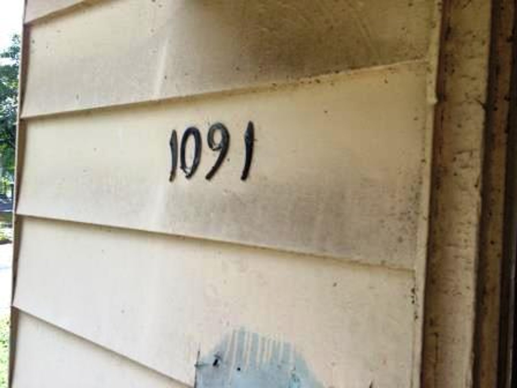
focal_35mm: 29
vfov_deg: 48.2
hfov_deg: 61.7
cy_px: 194
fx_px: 433
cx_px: 258
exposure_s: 1/461
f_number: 2.2
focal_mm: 4.15
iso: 32
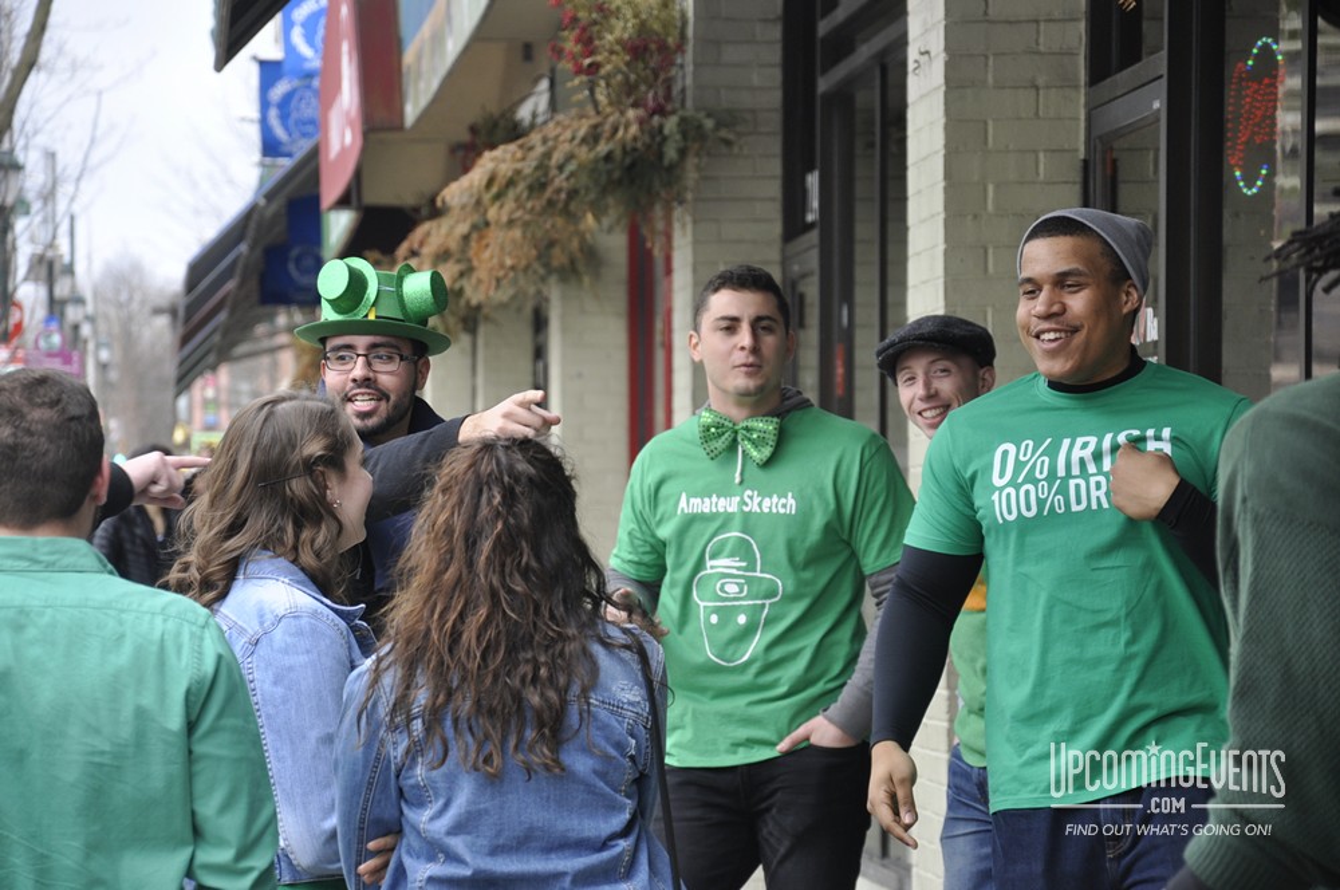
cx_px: 670
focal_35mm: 158
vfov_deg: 8.7
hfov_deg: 13.1
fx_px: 5855
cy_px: 445
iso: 400
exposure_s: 1/160
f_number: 6.3
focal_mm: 105
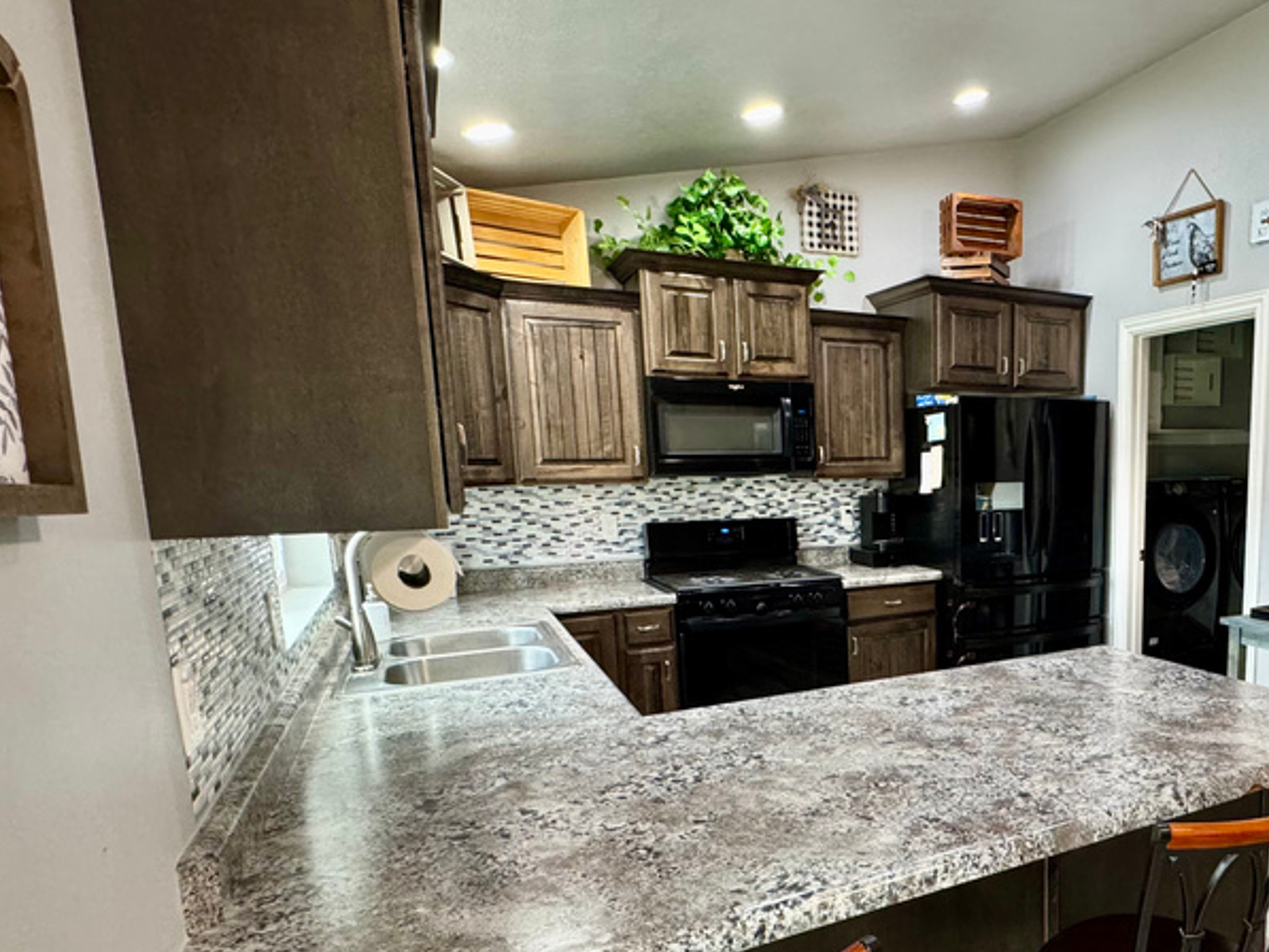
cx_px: 967
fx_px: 880
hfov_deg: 66.6
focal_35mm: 24
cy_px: 599
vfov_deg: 56.1
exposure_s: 1/60
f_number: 2.2
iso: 400
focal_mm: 2.22
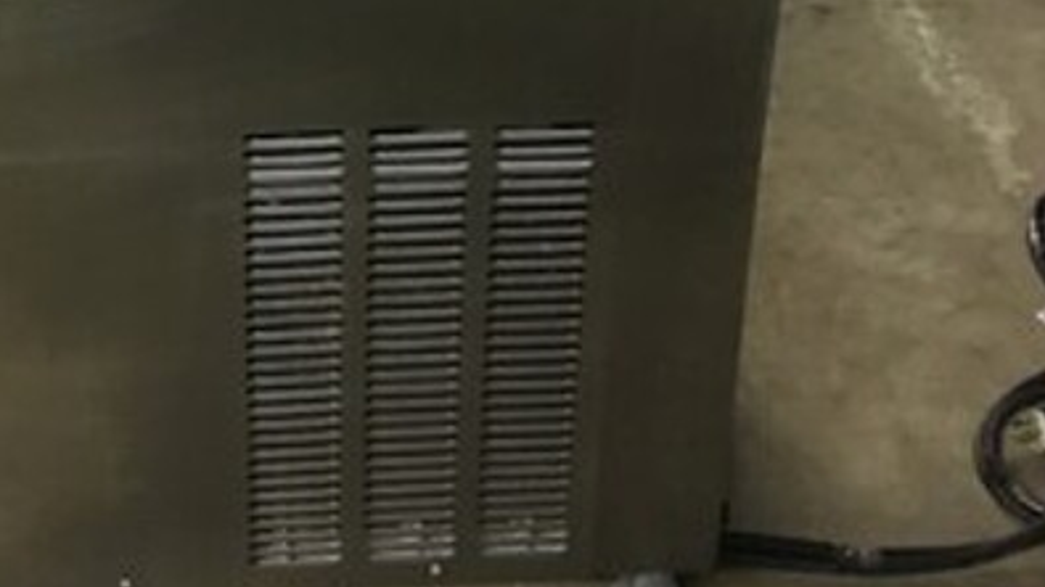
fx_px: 1801
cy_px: -197
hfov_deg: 31.7
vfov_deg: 17.3
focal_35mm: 65
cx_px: 246
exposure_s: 1/4
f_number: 2.2
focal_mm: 4.15
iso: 80
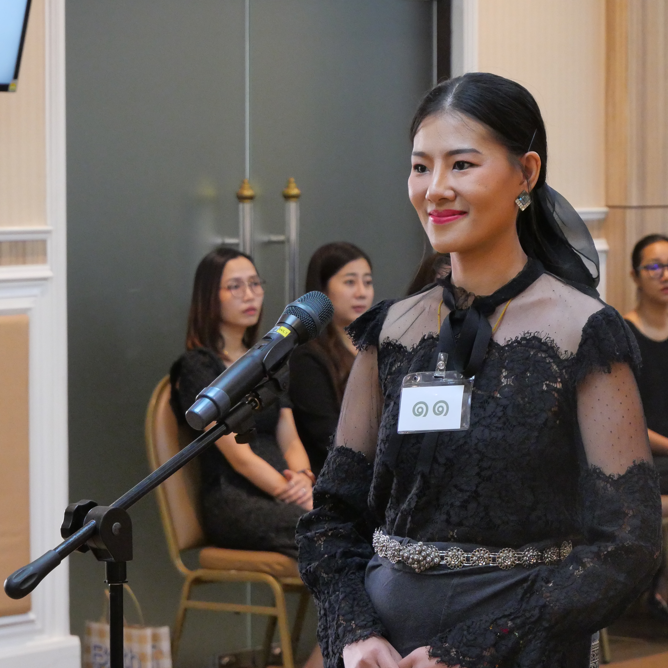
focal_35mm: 158
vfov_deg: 11.1
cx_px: 368
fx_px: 3450
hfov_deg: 11.1
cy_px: 334
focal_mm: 60
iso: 3200
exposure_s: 1/60
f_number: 5.6
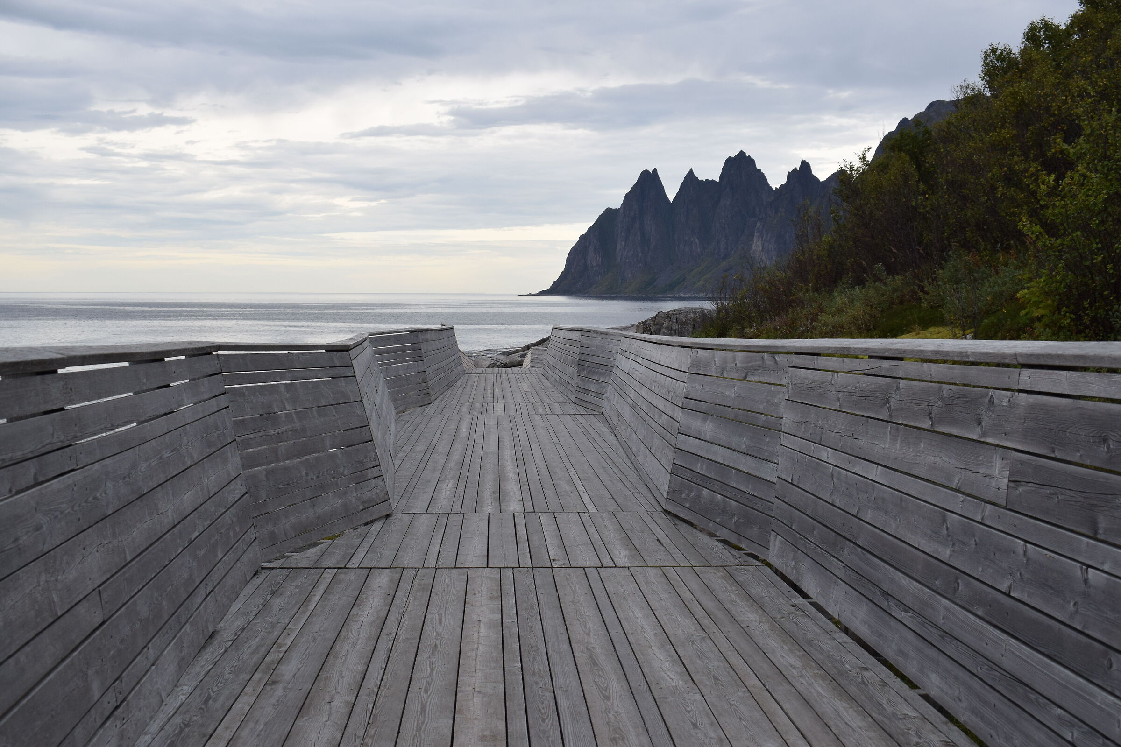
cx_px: 560
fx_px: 1261
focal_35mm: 40
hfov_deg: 47.9
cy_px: 374
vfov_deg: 33.0
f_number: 8
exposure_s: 1/250
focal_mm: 27
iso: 400
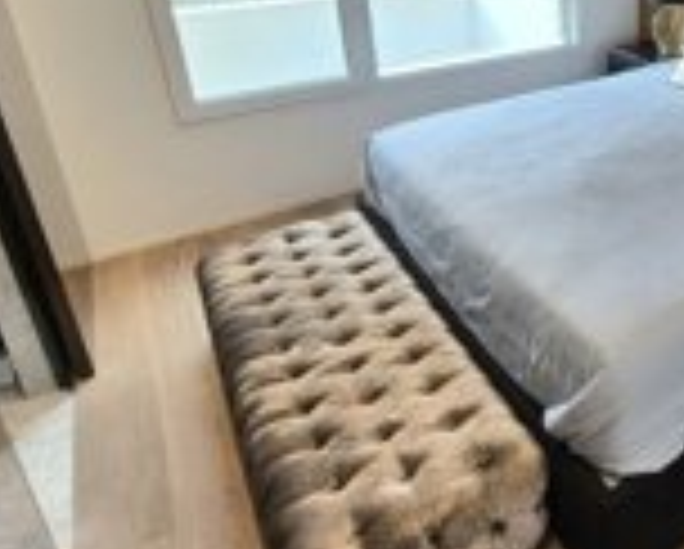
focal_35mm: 30
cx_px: 652
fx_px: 608
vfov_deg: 46.2
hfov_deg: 50.0
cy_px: 112
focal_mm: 2.2
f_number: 2.2
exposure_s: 1/100
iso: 80
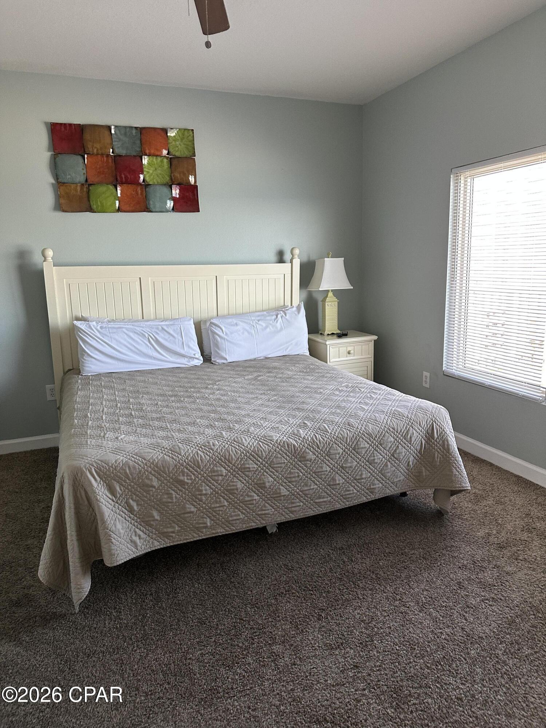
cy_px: 364
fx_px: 505
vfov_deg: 71.6
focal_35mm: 24
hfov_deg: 56.8
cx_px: 273
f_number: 1.78
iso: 250
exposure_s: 1/90
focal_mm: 6.86
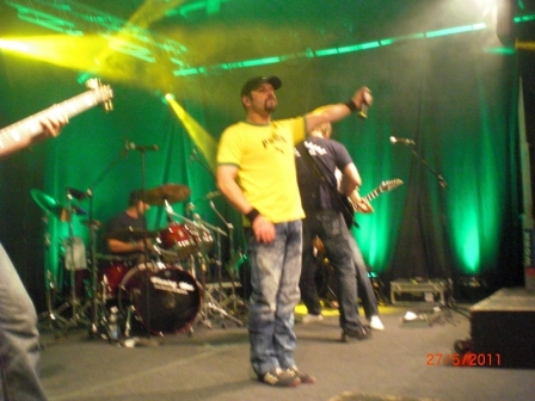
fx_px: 587
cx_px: 268
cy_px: 200
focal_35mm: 38
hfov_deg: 49.0
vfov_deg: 37.7
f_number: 3.1
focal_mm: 6.3
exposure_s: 1/15
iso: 800
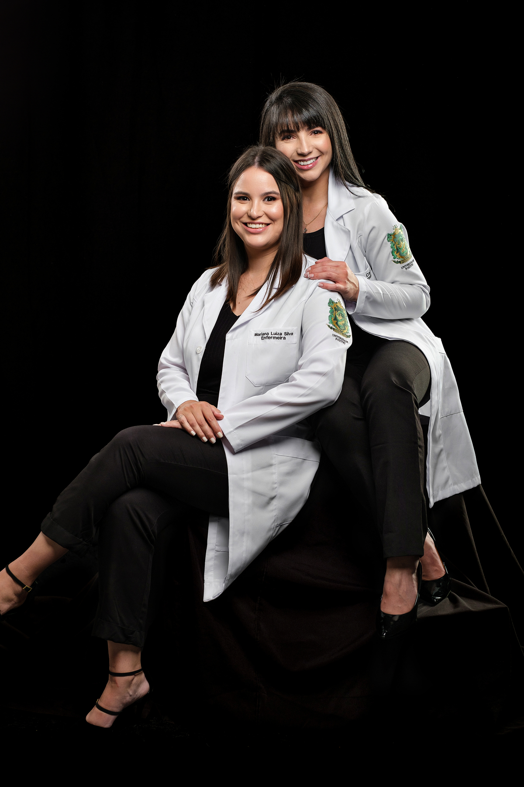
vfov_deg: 27.0
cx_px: 262
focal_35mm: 75
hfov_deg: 18.2
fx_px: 1637
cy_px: 394
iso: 160
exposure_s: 1/200
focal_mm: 50
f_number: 4
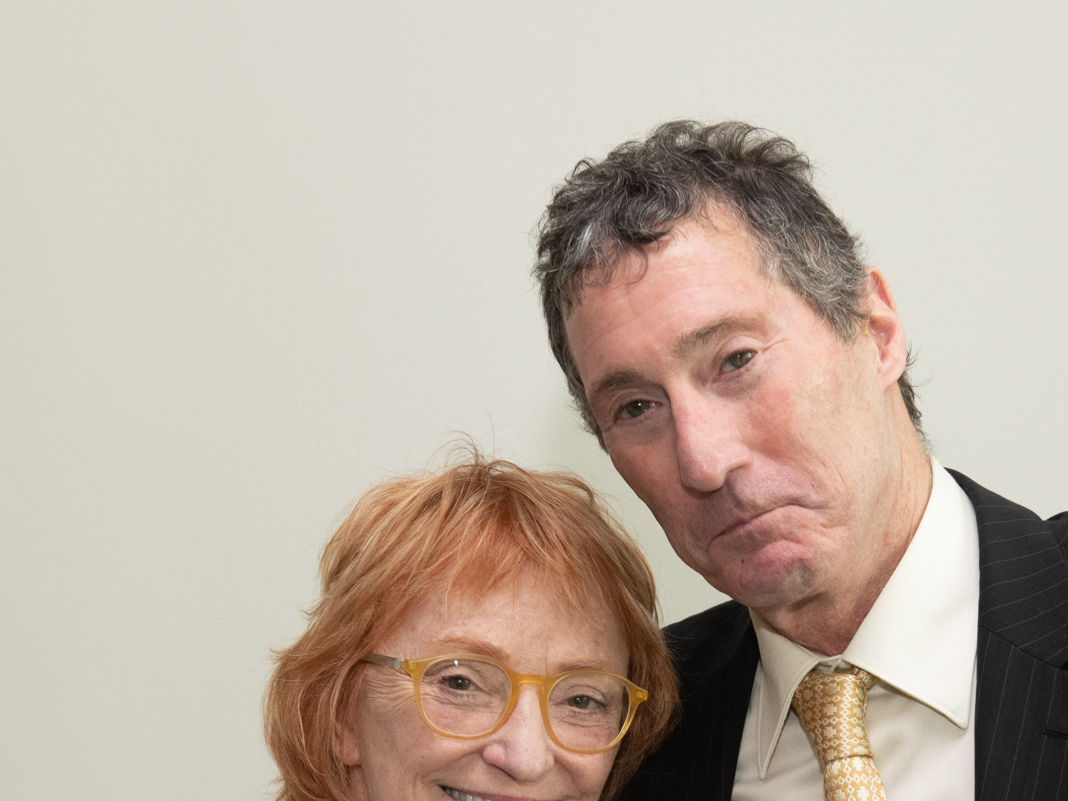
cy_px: 718
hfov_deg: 18.5
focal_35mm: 106
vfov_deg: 13.8
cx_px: 731
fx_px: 3271
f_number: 7.1
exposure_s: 1/125
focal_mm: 52
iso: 1000
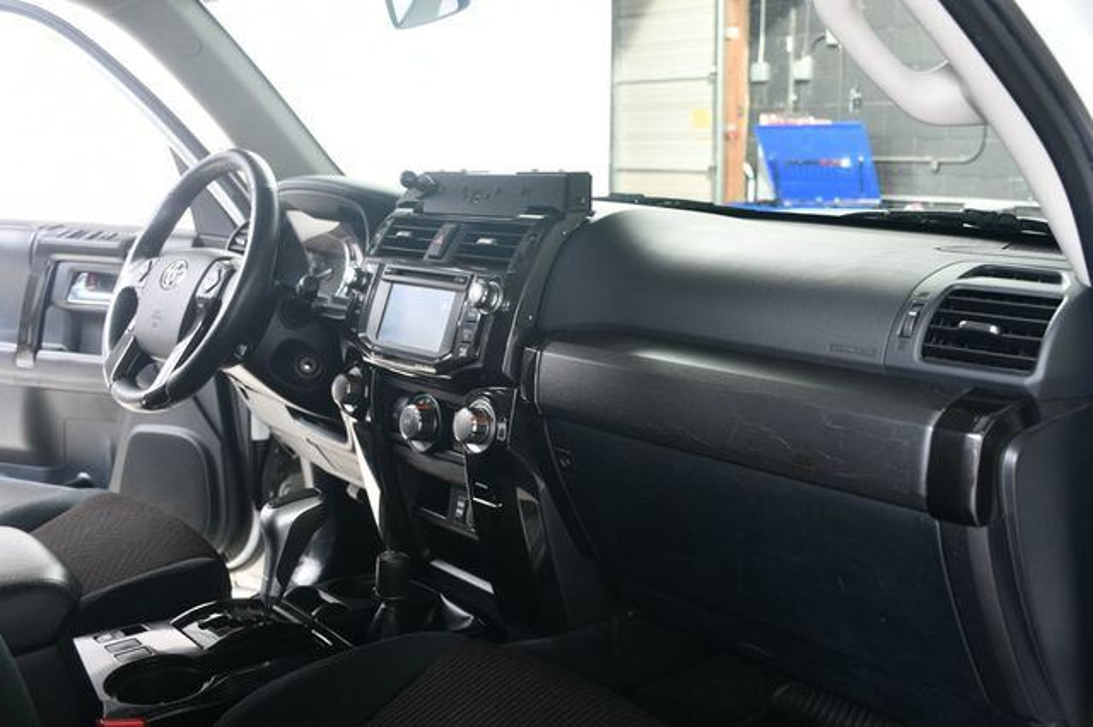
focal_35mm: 36
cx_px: 546
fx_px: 1092
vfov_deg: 36.8
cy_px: 364
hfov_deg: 53.2
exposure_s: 1/160
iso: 100
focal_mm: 24
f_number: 4
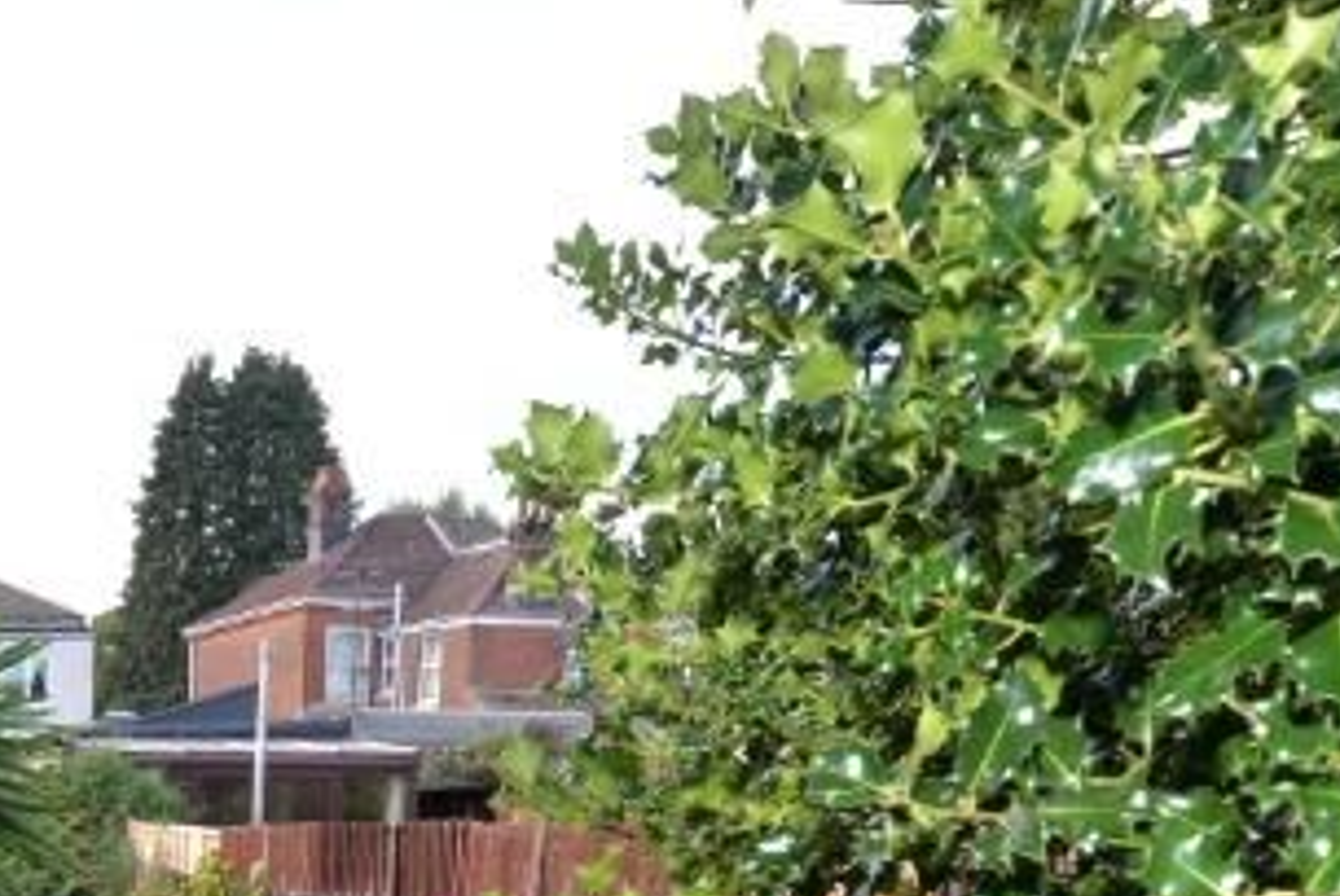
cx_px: 62
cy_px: 1410
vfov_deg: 22.5
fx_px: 1751
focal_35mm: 47
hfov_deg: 38.1
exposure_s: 1/125
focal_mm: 14
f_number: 5.6
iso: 180
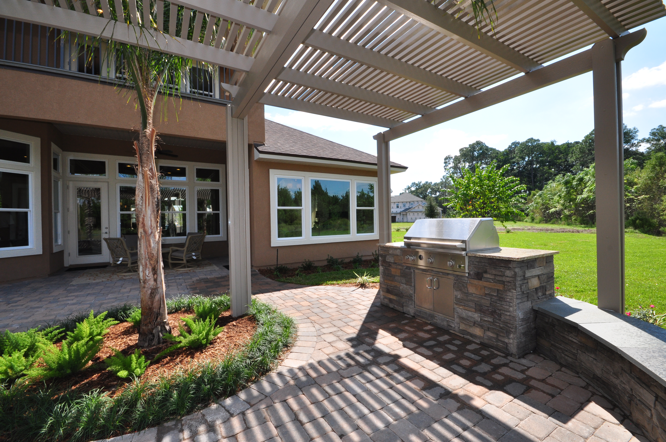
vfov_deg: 77.2
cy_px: 221
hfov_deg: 100.5
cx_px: 333
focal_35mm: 15
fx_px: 277
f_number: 14
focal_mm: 10
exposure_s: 1/160
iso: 320
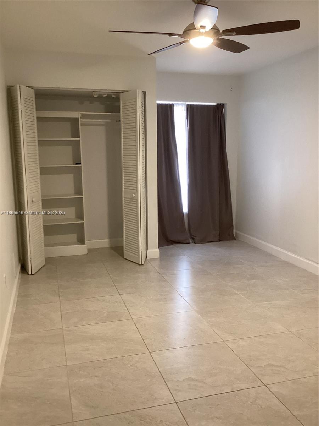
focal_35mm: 31
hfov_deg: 45.4
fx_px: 381
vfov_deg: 58.4
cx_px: 160
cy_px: 213
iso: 320
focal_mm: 3.3
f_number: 2.4
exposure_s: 1/60
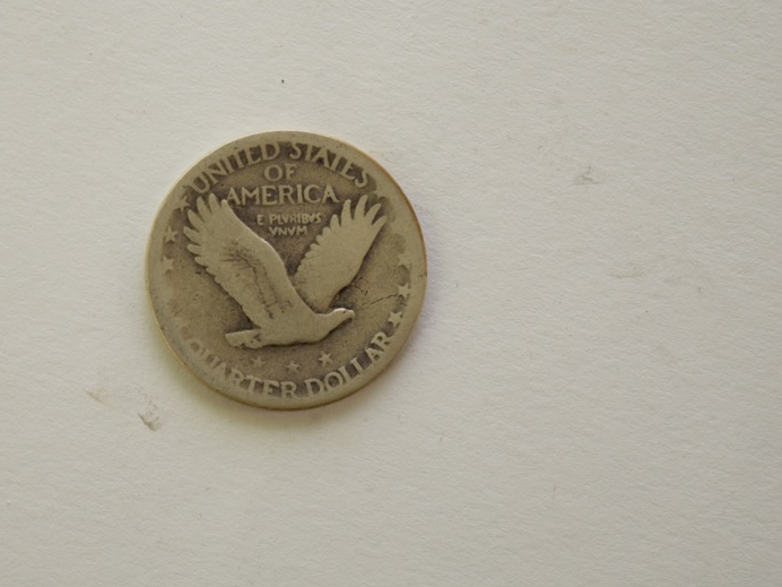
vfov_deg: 12.9
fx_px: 2591
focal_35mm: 115
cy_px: 245
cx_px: 252
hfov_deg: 17.1
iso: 450
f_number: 5.6
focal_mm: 55
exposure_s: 1/125
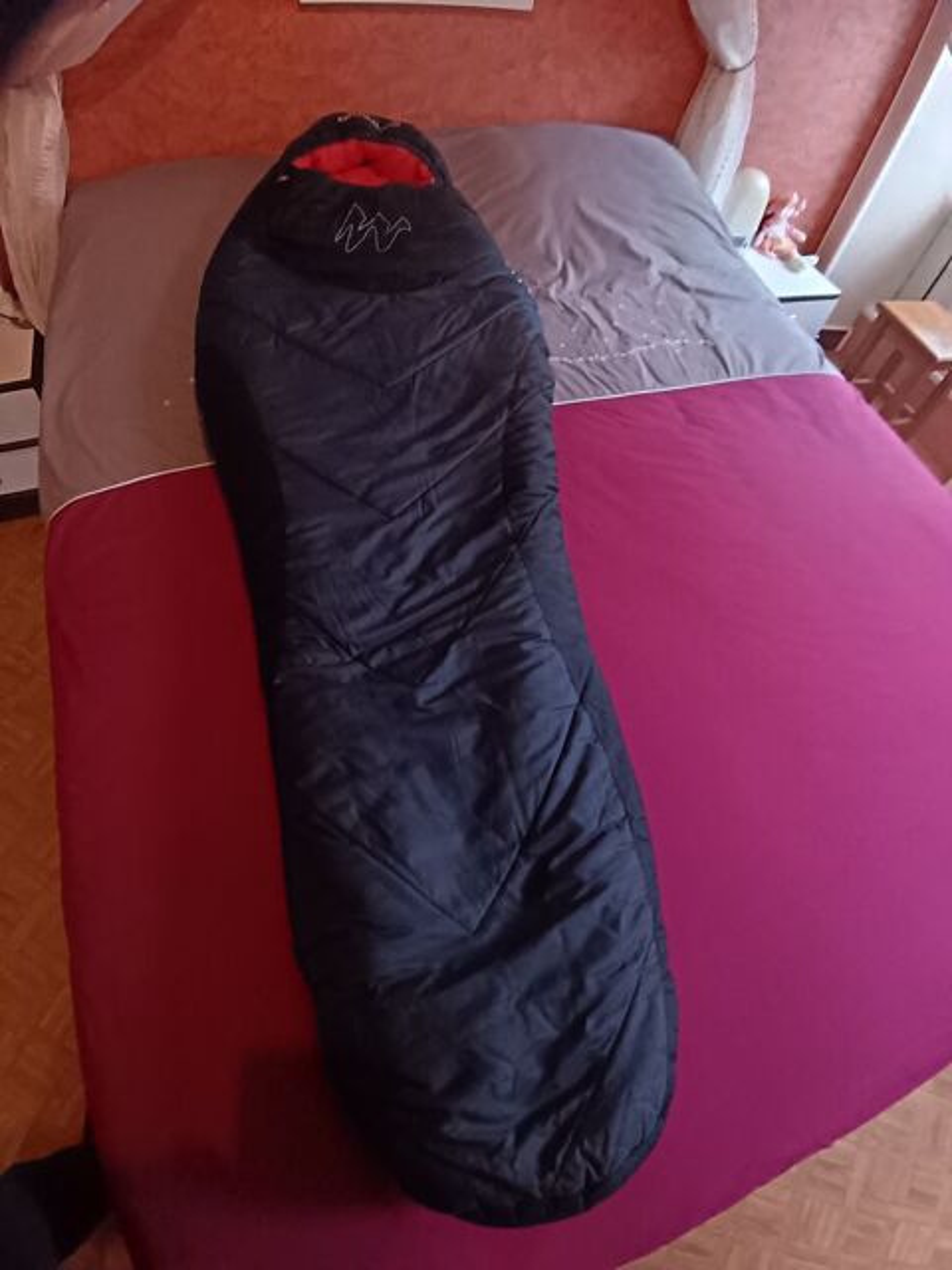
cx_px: 476
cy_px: 635
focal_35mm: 17
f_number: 2.2
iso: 873
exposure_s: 1/25
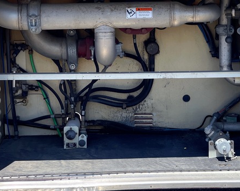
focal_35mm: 110
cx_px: 153
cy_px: 72
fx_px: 781
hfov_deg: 17.4
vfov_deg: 14.0
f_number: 2.2
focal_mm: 7.5
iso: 32
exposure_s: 1/497
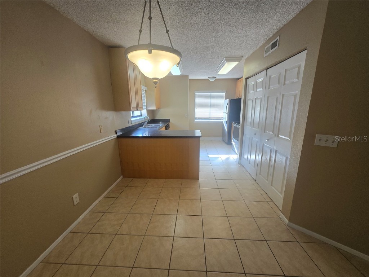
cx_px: 184
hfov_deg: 106.2
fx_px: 139
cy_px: 138
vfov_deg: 89.9
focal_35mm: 13
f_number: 2.2
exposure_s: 1/60
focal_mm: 1.7
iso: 64
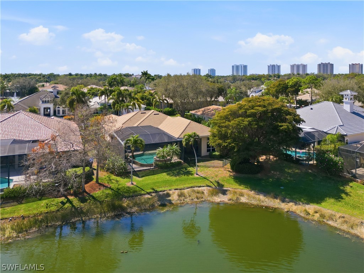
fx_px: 252
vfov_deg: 56.8
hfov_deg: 71.6
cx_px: 182
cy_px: 136
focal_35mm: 24
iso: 110
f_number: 1.7
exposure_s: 1/3200
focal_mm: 6.7
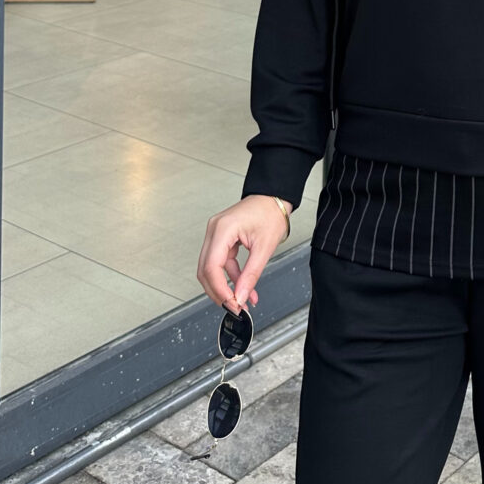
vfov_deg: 19.4
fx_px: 1202
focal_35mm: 76
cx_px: 487
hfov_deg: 21.9
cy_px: -274
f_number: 1.78
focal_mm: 6.86
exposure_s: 1/555
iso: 80
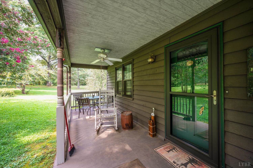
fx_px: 98
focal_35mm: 14
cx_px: 126
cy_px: 84
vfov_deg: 81.1
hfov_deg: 104.3
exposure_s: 1/15
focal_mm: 14
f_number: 8
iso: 200
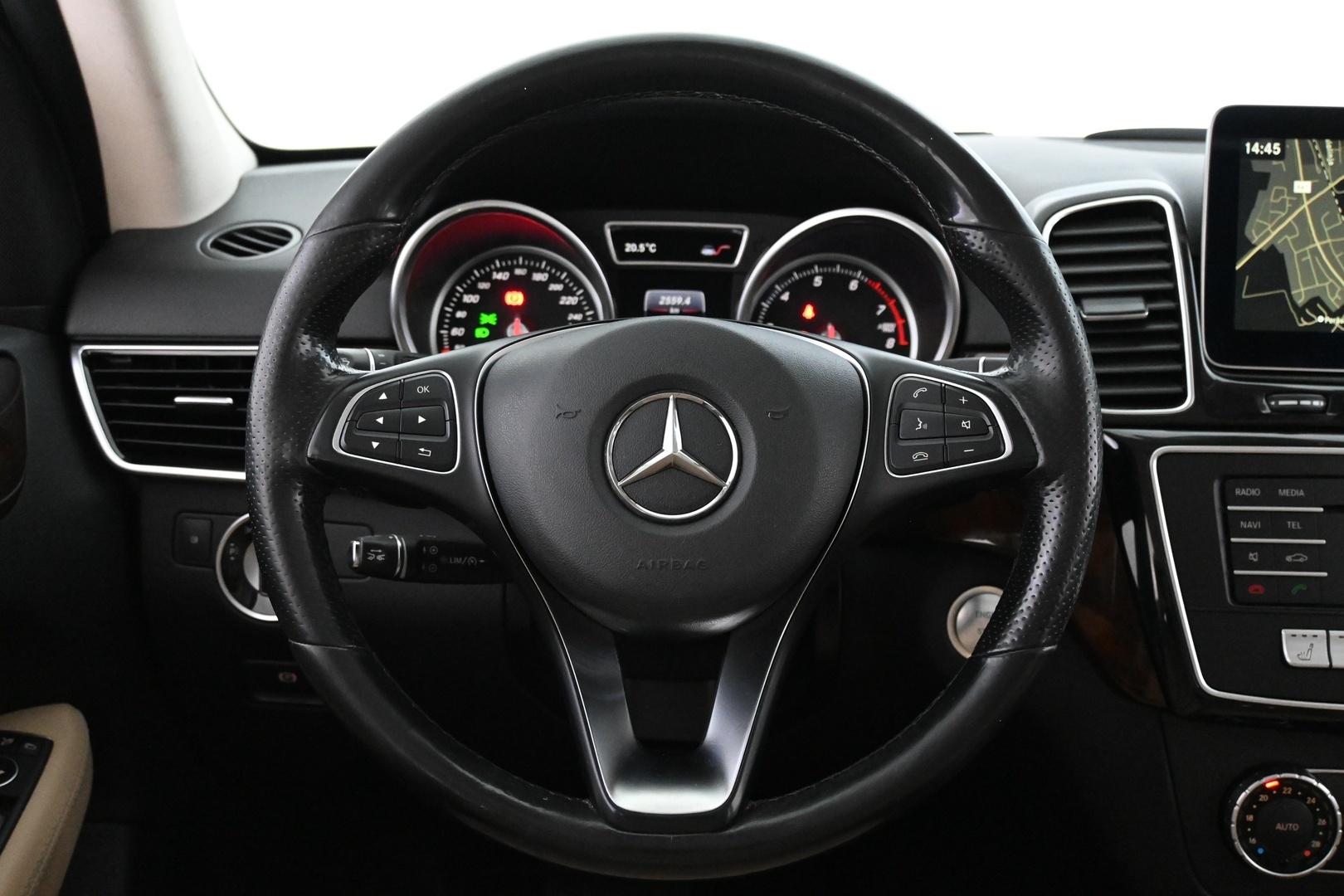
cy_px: 448
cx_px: 672
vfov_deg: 35.5
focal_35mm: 38
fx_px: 1400
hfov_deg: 51.3
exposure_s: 1/40
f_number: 4.2
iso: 6400
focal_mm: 25
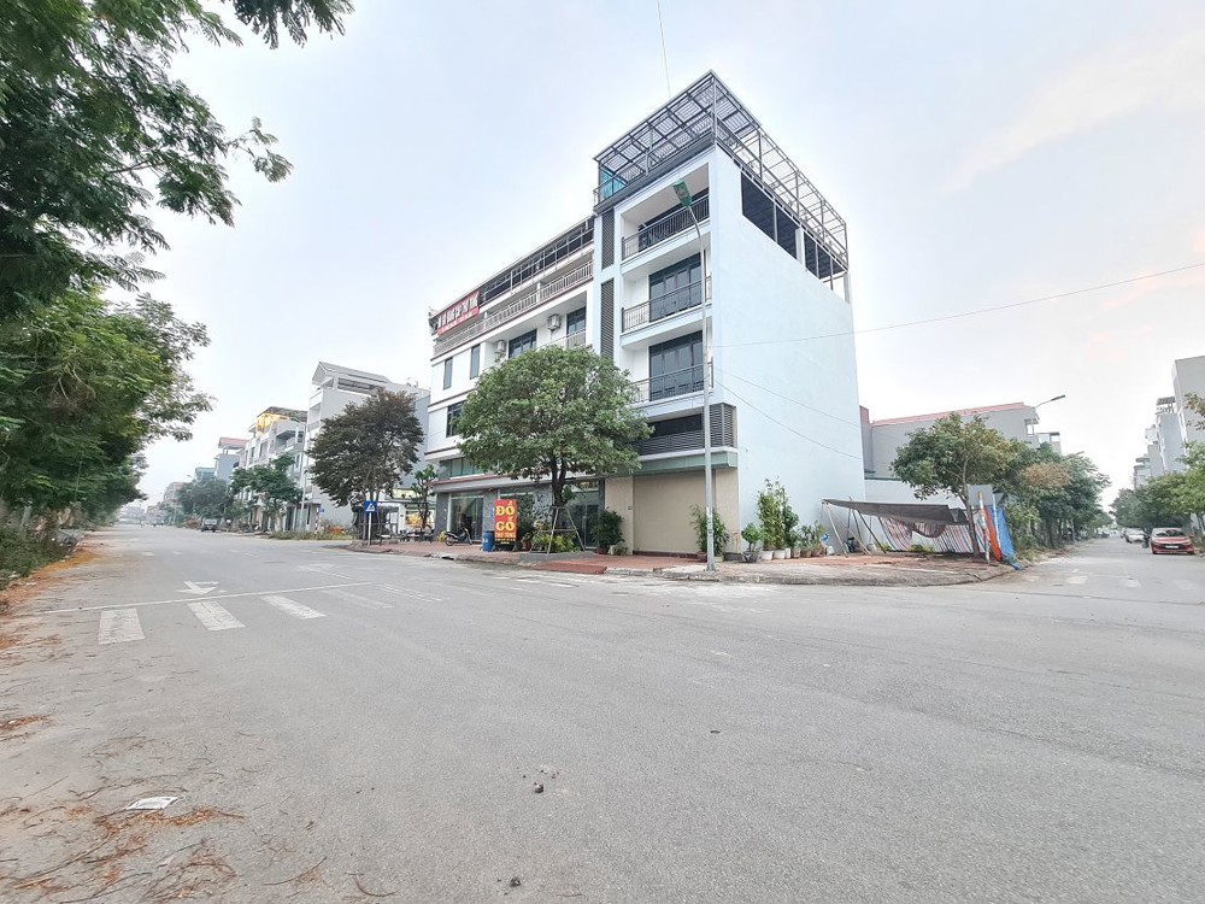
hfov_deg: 106.2
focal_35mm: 13
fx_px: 453
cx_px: 602
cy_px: 452
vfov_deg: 89.9
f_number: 2.2
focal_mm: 2.2
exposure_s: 1/33
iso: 400
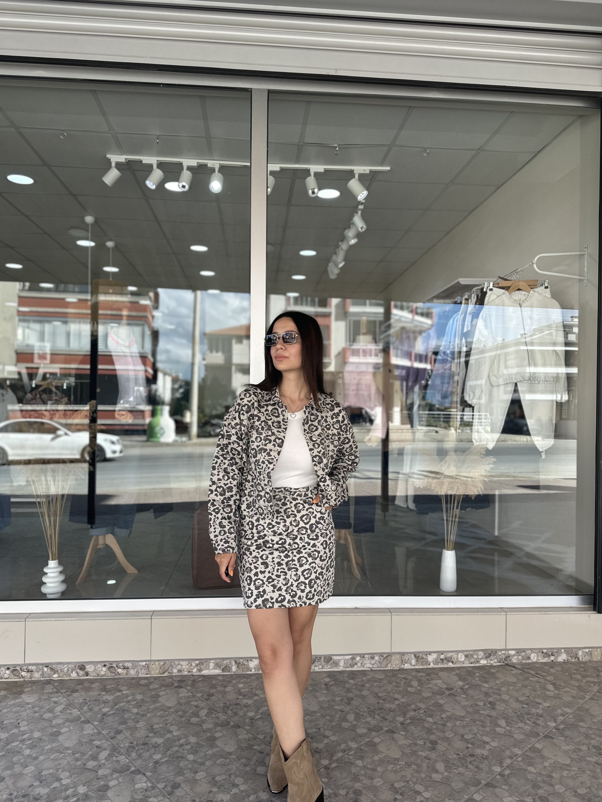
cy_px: 407
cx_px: 298
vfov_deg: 69.4
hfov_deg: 54.9
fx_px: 580
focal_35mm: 25
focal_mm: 6.86
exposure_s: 1/555
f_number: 1.78
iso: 80
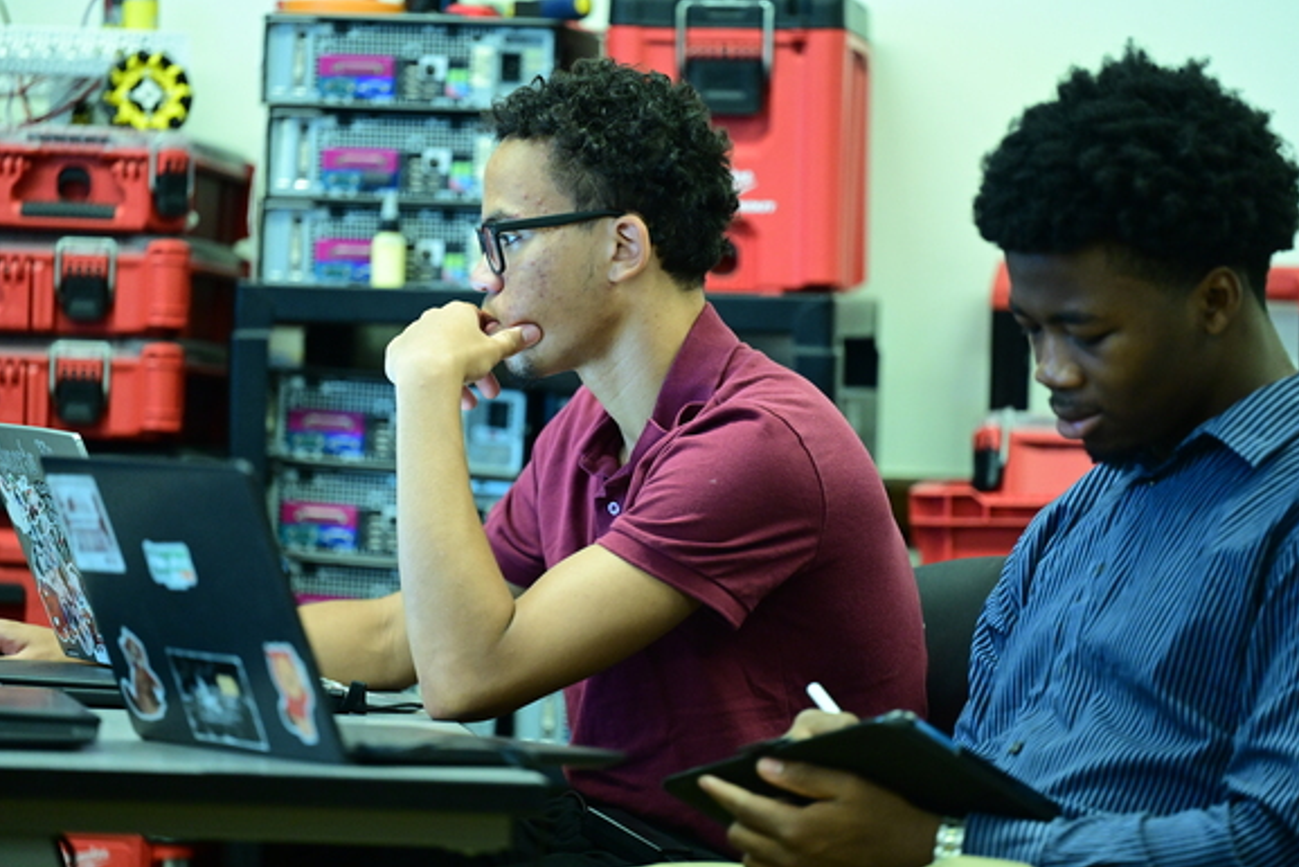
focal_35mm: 182
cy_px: 426
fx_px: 6568
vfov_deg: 7.5
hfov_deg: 11.3
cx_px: 653
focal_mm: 175
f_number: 2.8
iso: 4000
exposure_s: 1/100
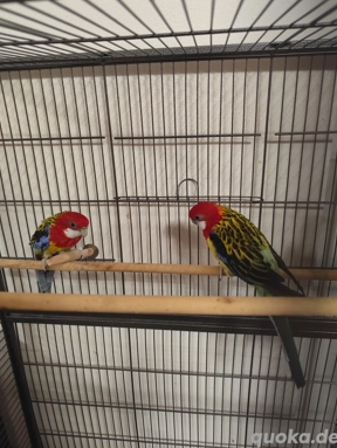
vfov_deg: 71.5
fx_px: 311
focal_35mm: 24
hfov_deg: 56.9
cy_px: 215
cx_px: 165
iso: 1250
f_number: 1.65
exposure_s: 1/50
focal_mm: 6.19
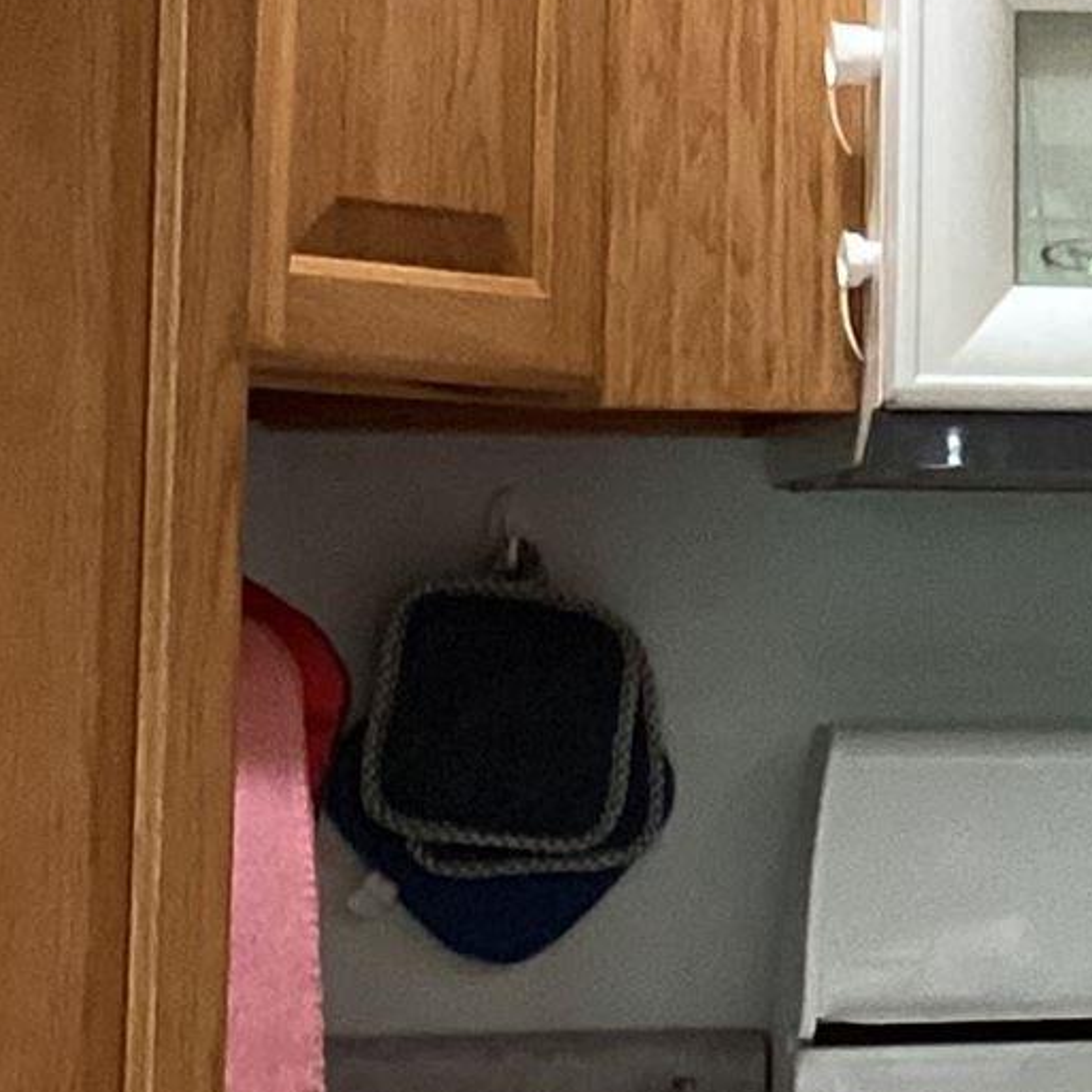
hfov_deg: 10.4
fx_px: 5853
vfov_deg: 10.6
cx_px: 1548
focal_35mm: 164
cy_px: 0
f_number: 2.4
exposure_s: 1/33
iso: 320
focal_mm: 3.3
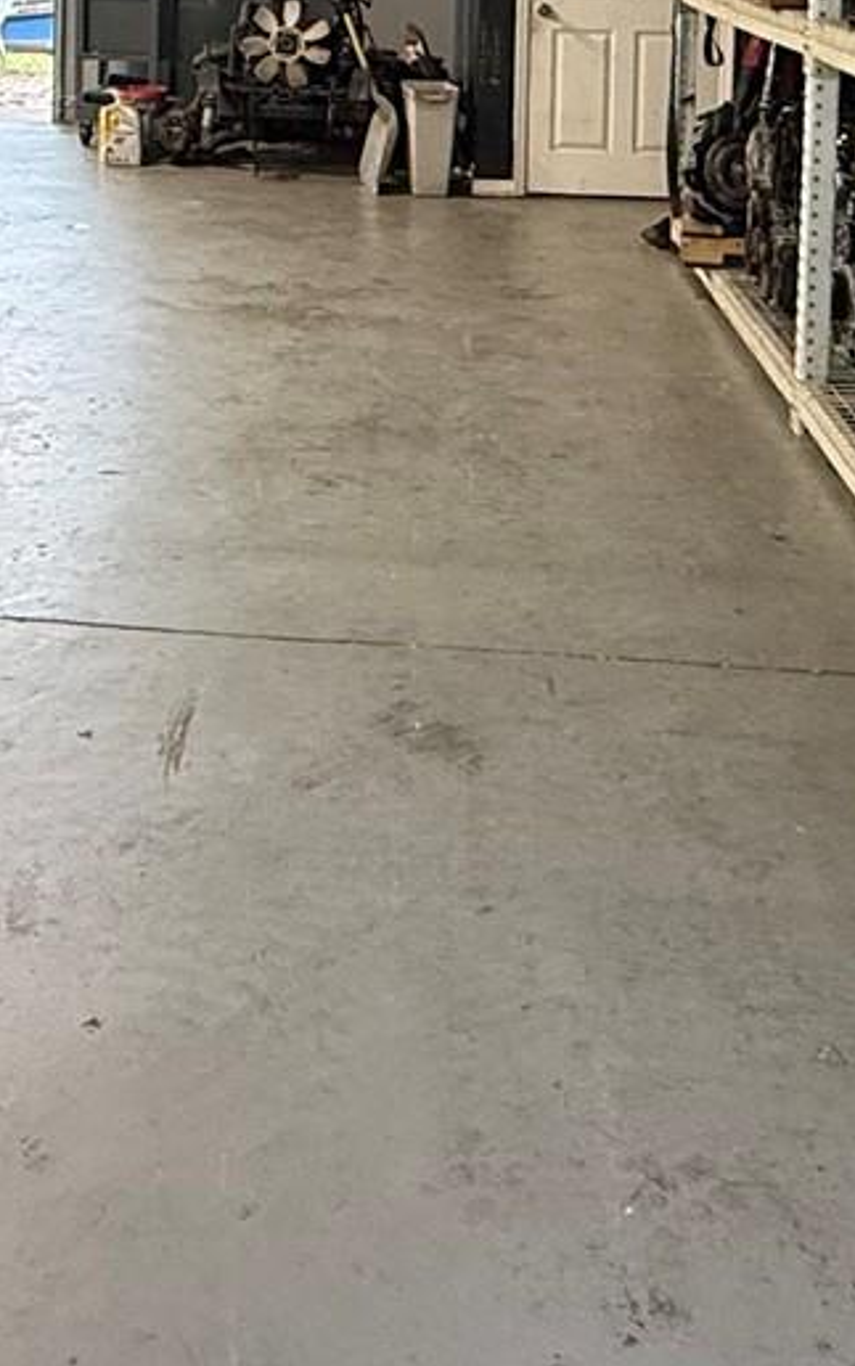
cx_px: 246
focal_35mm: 46
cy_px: -50
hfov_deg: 27.7
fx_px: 1713
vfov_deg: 37.9
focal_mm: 2.22
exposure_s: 1/60
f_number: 2.2
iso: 400
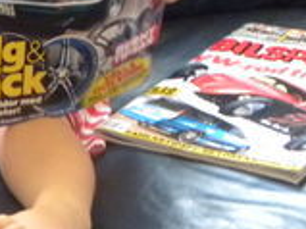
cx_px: -48
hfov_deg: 7.4
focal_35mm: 266
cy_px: -169
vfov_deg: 5.5
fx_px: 2350
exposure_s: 1/9.6
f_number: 3.5
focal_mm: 11.8
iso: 415
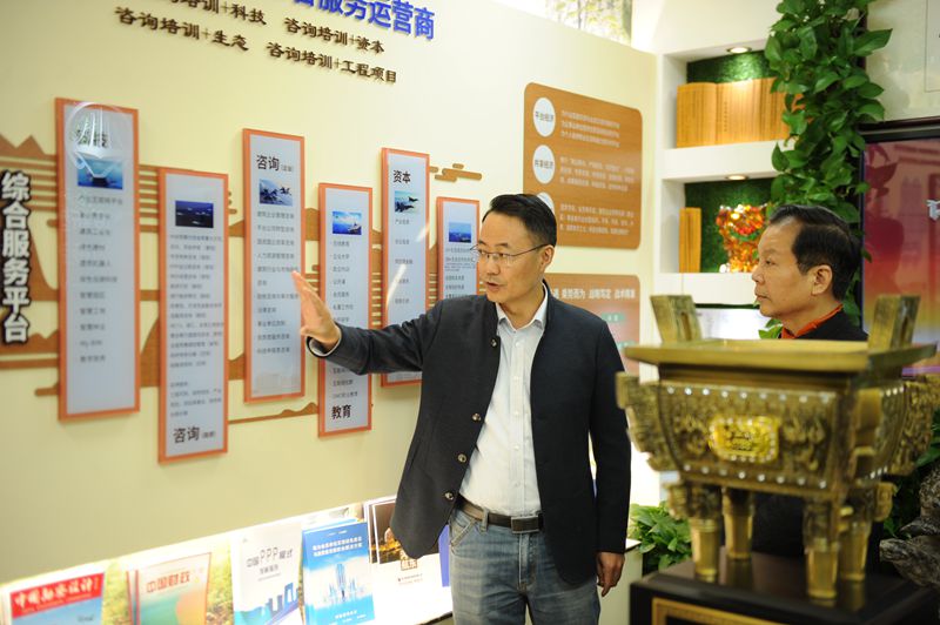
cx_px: 470
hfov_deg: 46.4
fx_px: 1096
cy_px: 312
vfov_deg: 31.8
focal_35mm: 42
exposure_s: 1/160
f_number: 2.8
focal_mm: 42
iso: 800
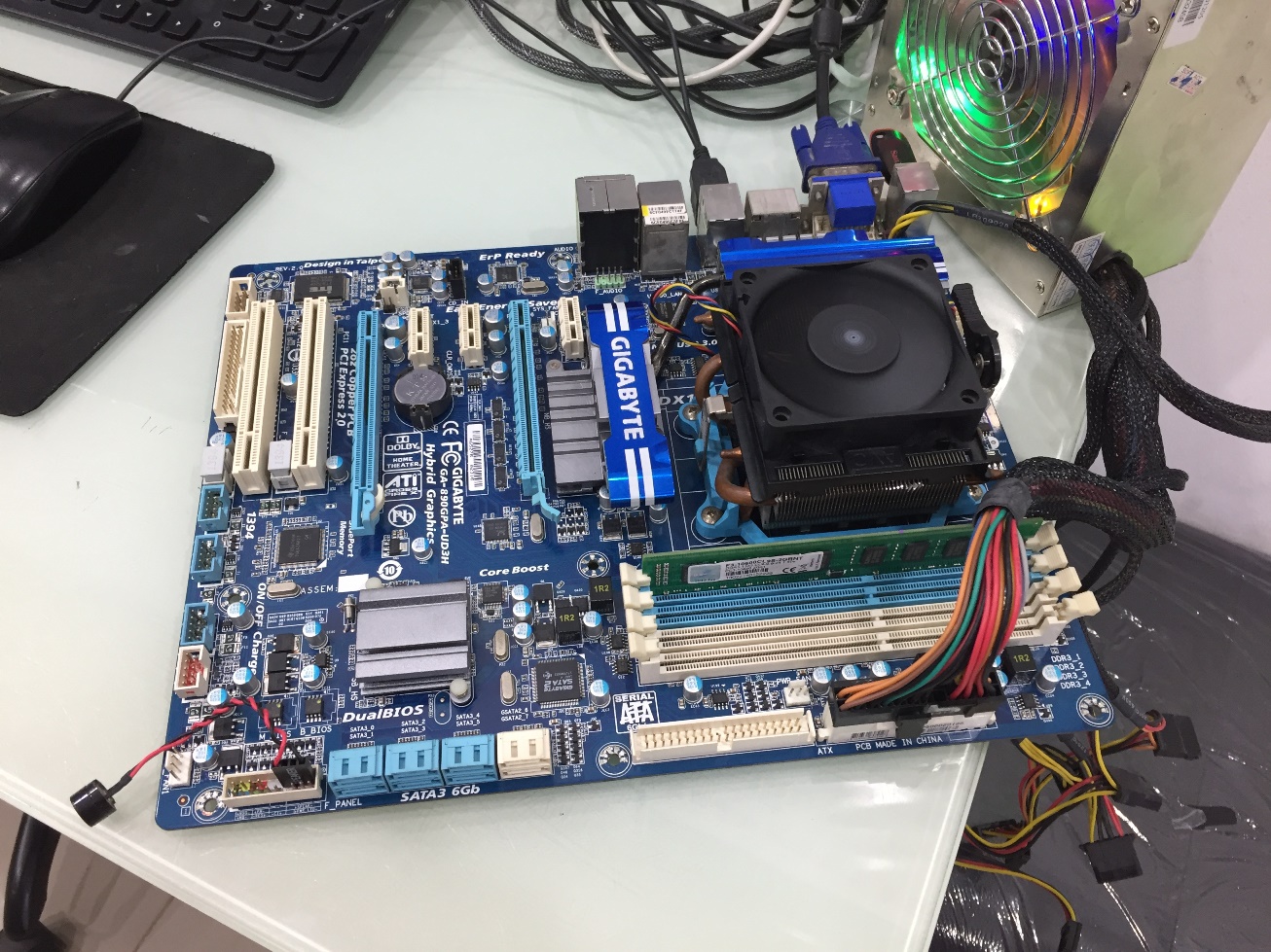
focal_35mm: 29
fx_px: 1065
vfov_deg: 48.2
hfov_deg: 61.7
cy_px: 476
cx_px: 636
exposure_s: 1/33
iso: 100
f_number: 2.2
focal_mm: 4.15
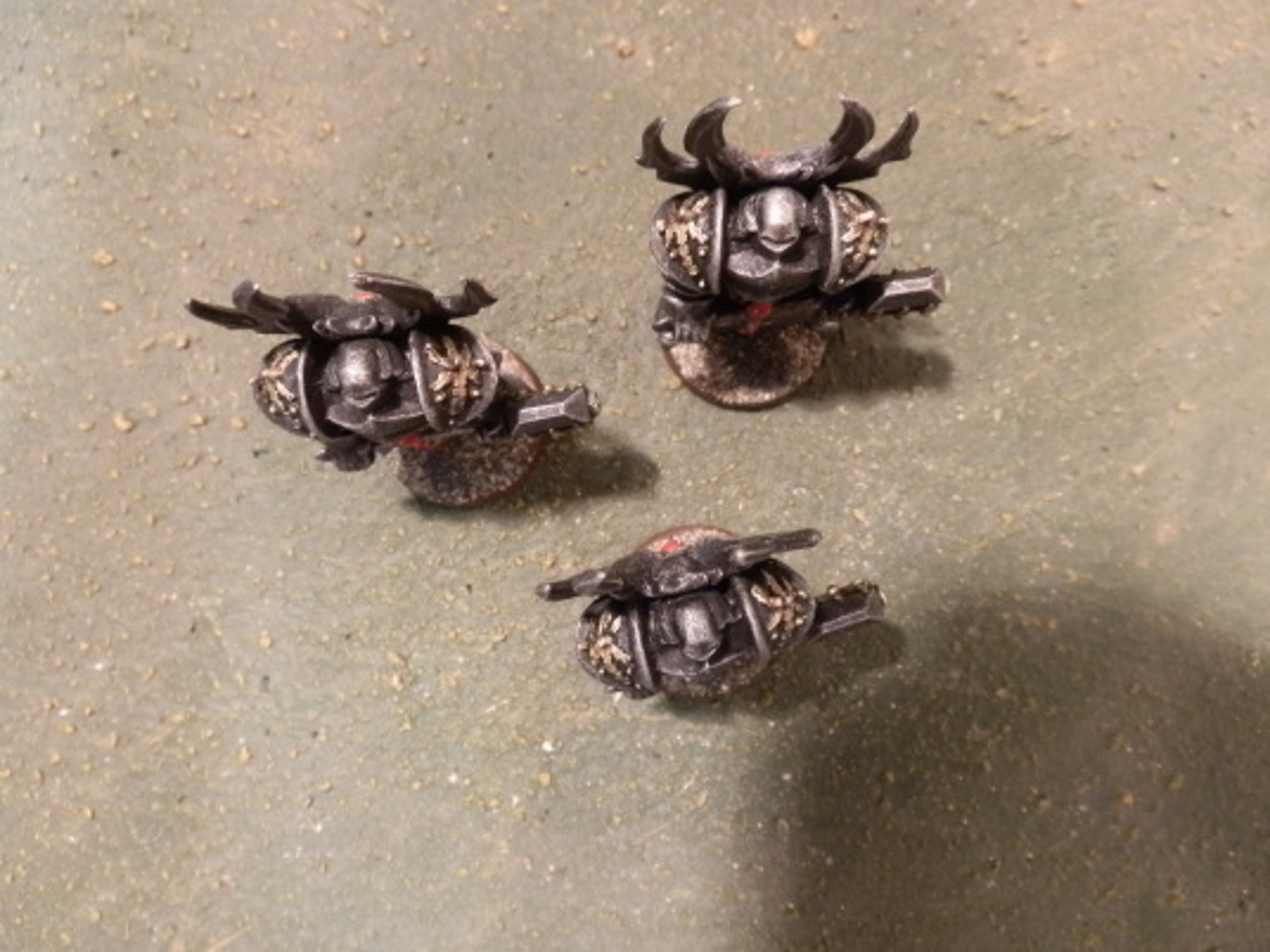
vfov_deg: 49.7
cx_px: 635
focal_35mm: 28
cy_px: 476
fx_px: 1027
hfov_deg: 63.4
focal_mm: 5
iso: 400
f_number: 3.1
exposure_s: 1/50
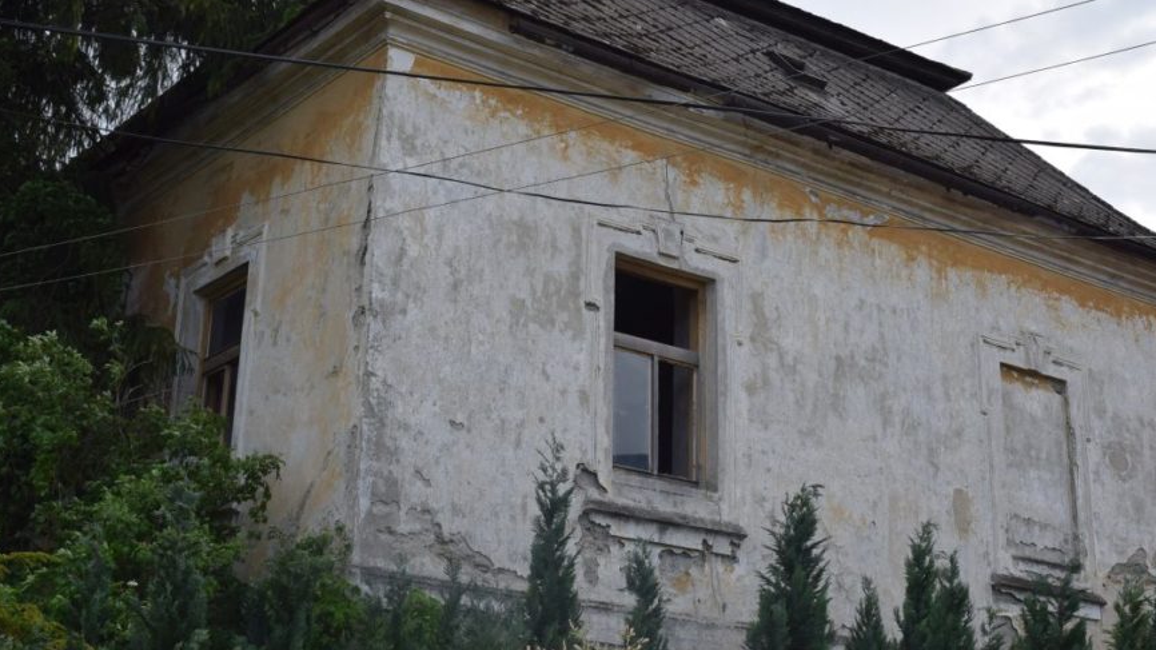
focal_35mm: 58
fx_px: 1766
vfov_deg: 20.8
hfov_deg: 36.2
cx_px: 569
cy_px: 275
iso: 200
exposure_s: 1/320
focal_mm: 31
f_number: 9
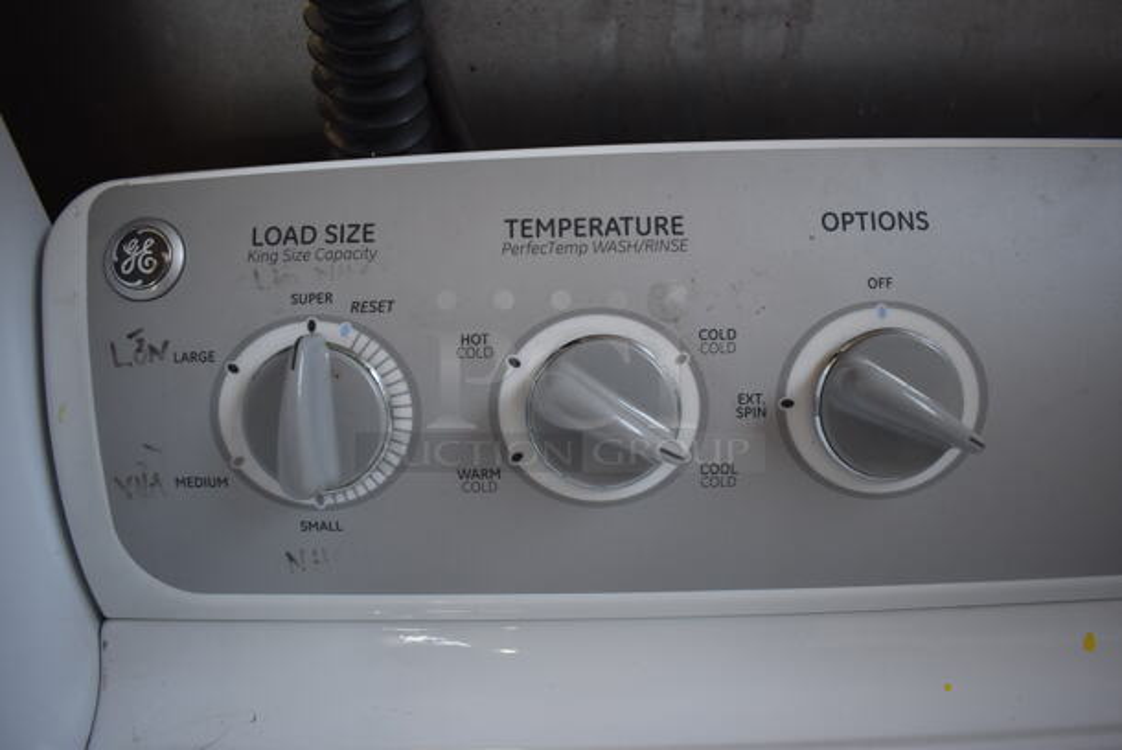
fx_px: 842
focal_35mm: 27
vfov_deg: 48.0
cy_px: 375
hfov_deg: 67.3
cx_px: 561
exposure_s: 1/160
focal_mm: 18
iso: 800
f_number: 3.5
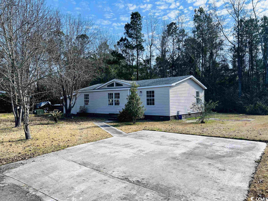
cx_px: 134
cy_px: 100
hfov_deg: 67.3
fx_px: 201
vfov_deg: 53.1
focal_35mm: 26
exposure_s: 1/1934
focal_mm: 5.7
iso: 50
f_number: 1.5
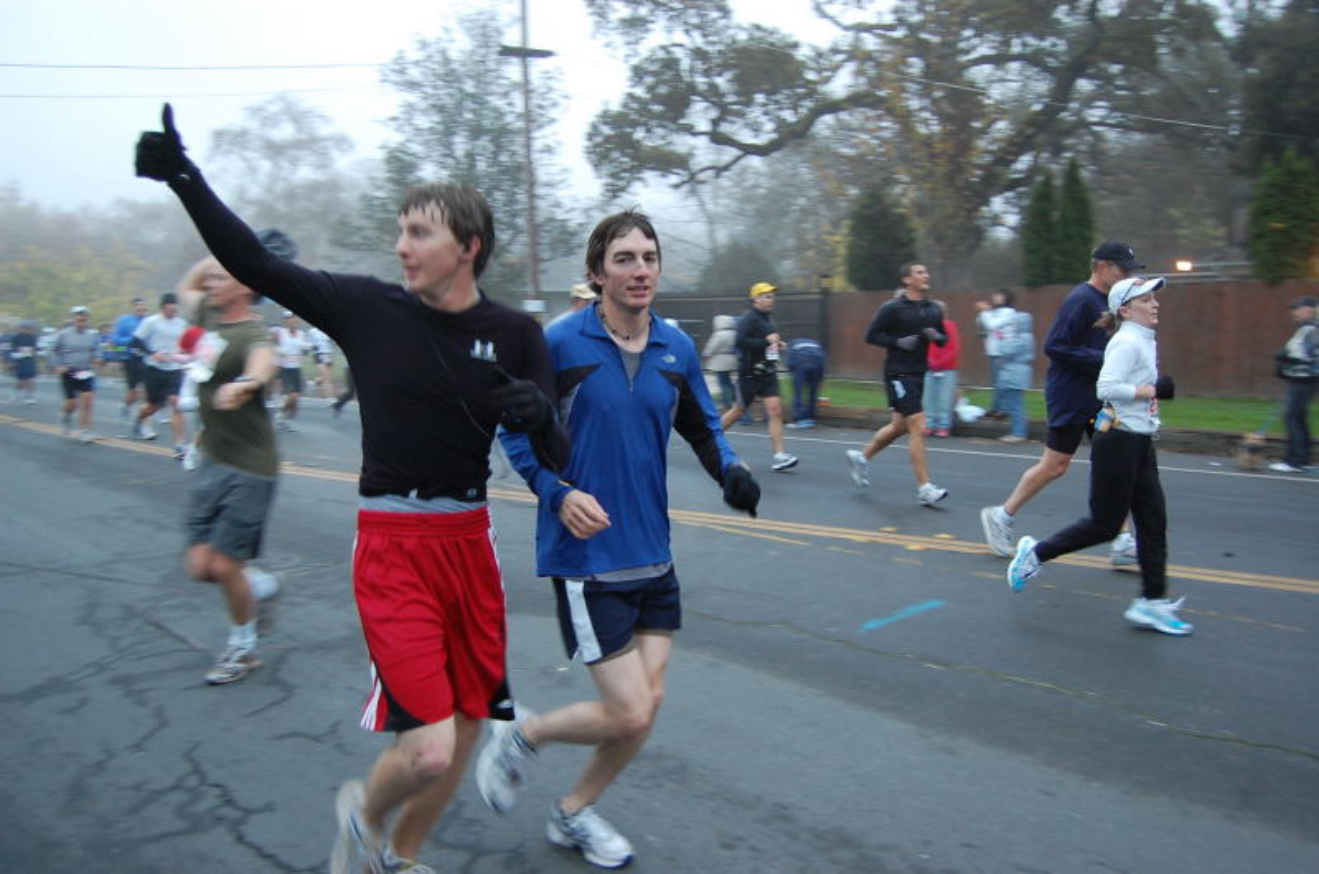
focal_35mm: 30
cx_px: 660
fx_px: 1097
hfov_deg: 62.0
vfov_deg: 43.4
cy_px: 437
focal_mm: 20
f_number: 3.8
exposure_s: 1/80
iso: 800
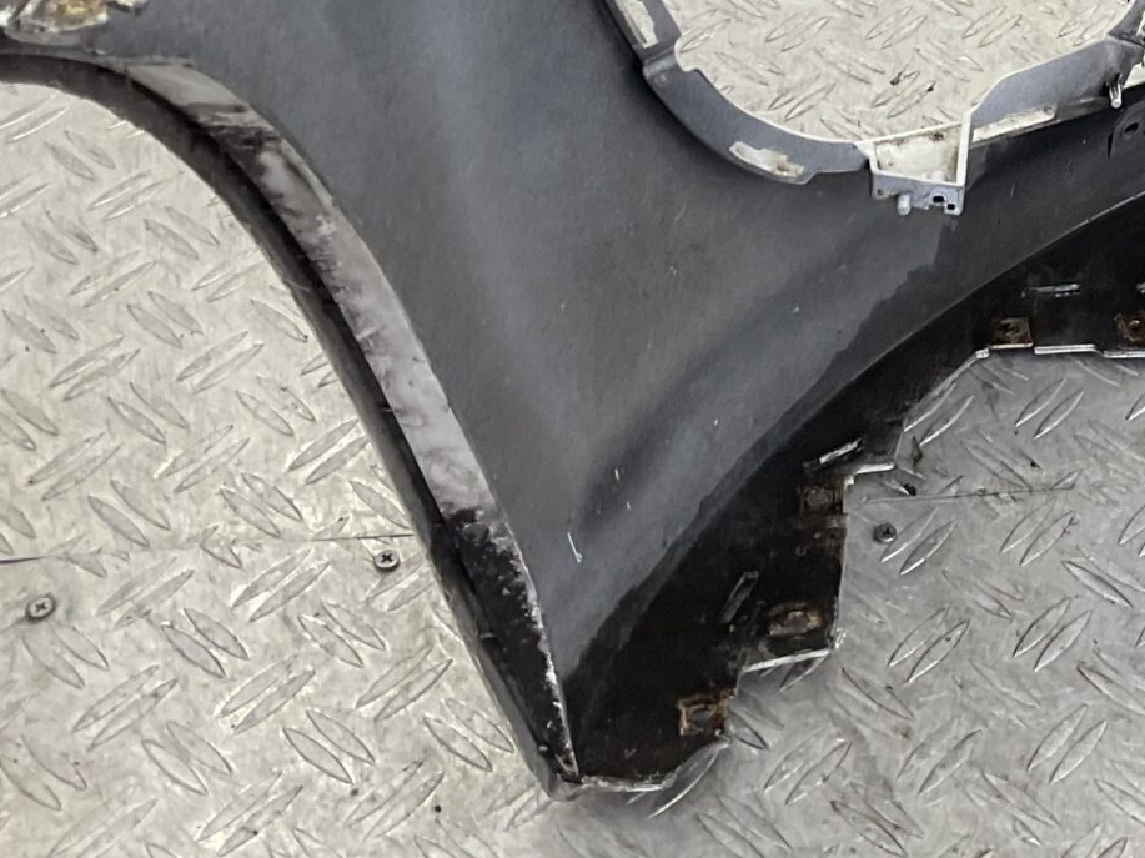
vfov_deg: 17.3
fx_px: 2678
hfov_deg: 22.6
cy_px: -211
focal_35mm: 81
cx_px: 1294
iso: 32
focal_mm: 3
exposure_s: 1/120
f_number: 1.8
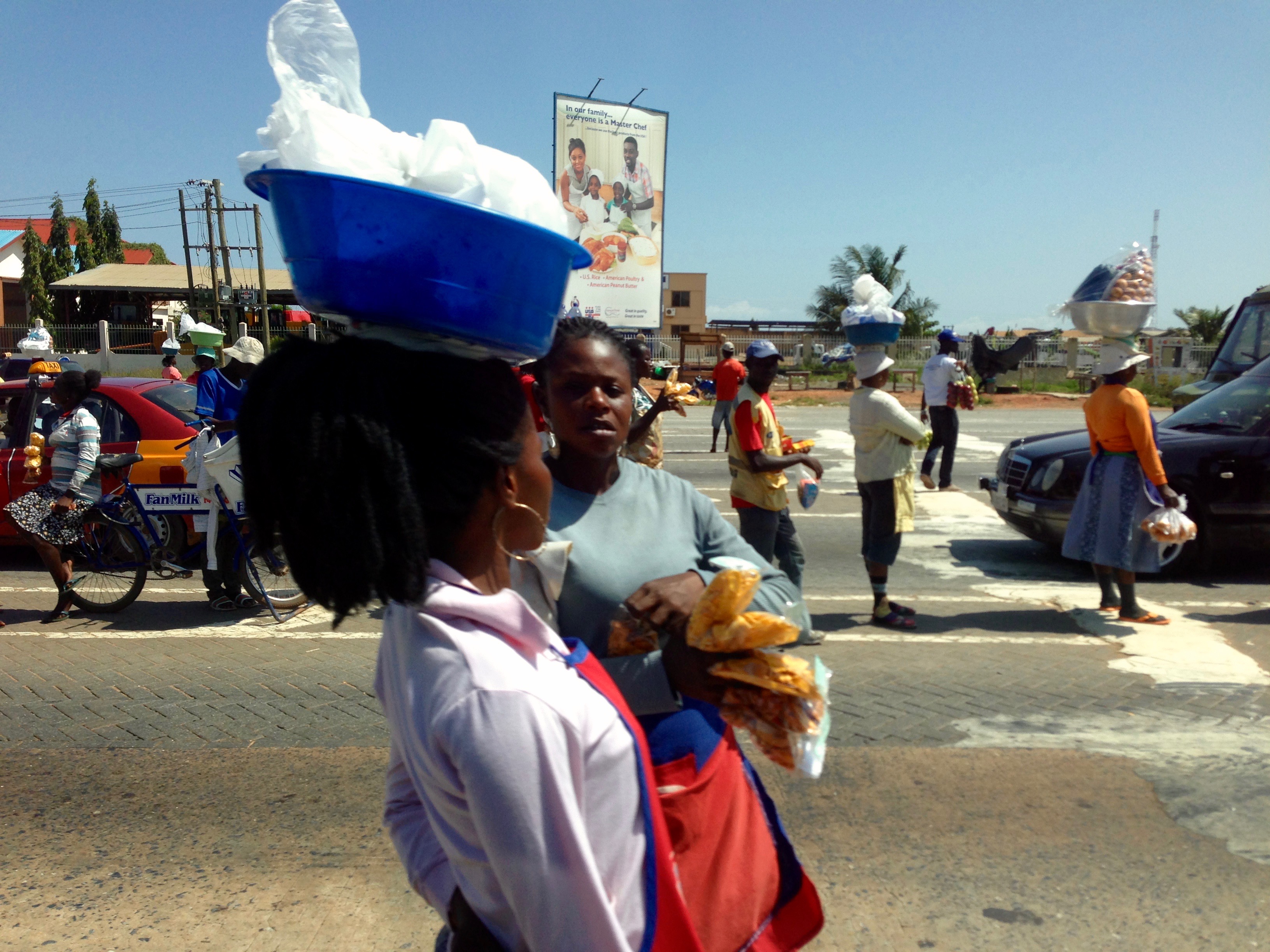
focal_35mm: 33
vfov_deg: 42.9
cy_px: 476
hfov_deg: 55.4
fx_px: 1211
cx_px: 635
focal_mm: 4.12
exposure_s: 1/1232
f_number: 2.4
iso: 50
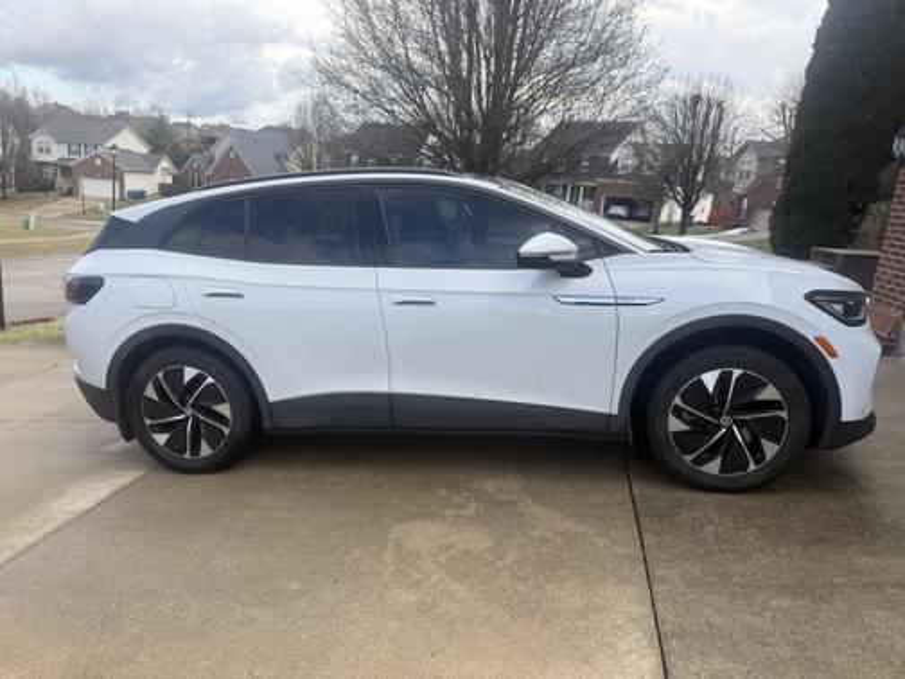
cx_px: 452
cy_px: 340
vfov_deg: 56.8
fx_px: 627
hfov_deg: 71.6
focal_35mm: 24
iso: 80
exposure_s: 1/992
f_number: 1.78
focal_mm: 6.76
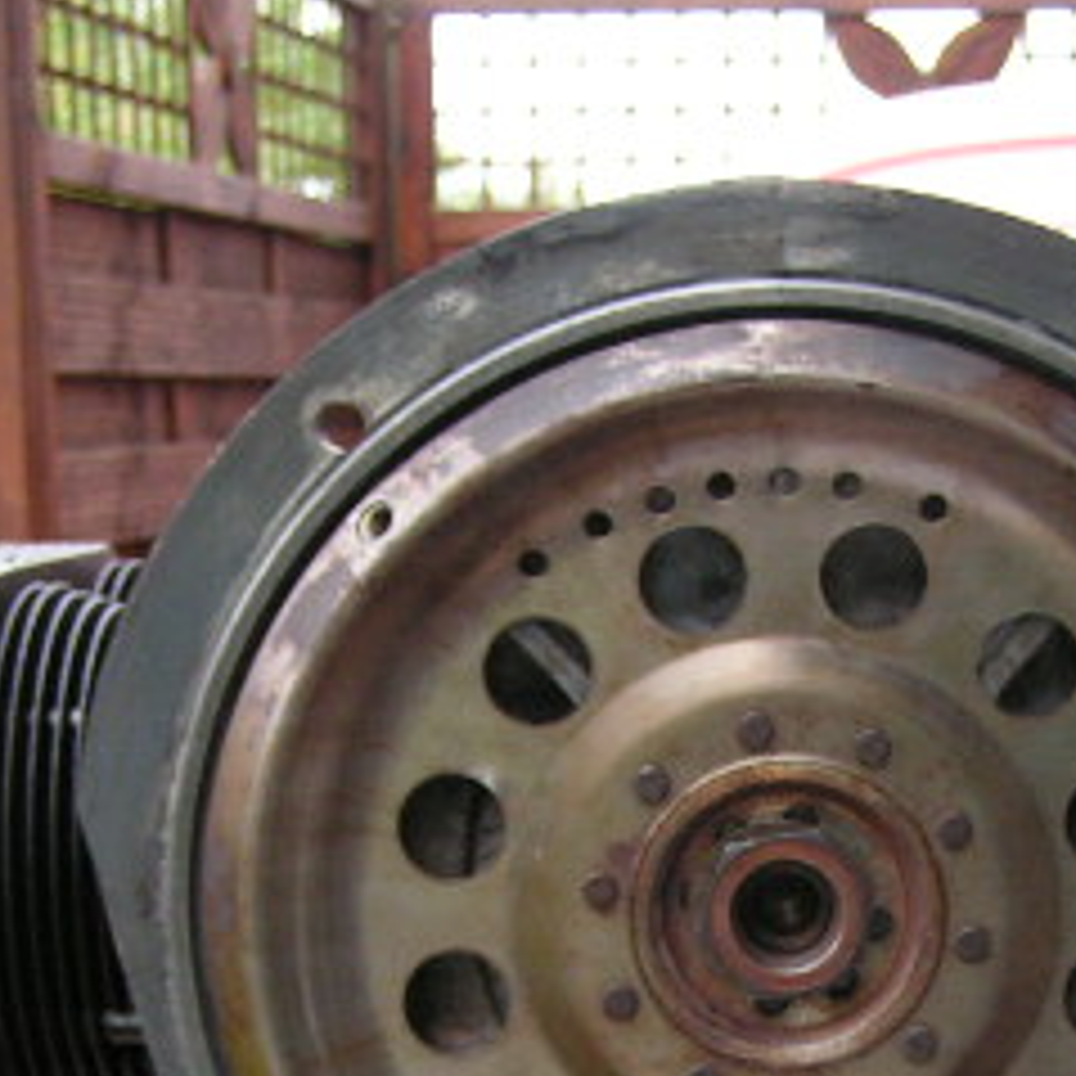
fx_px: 3165
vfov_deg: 19.0
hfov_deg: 19.1
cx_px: 855
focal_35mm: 90
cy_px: 968
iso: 80
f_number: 2.8
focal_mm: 6.3
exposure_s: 1/50
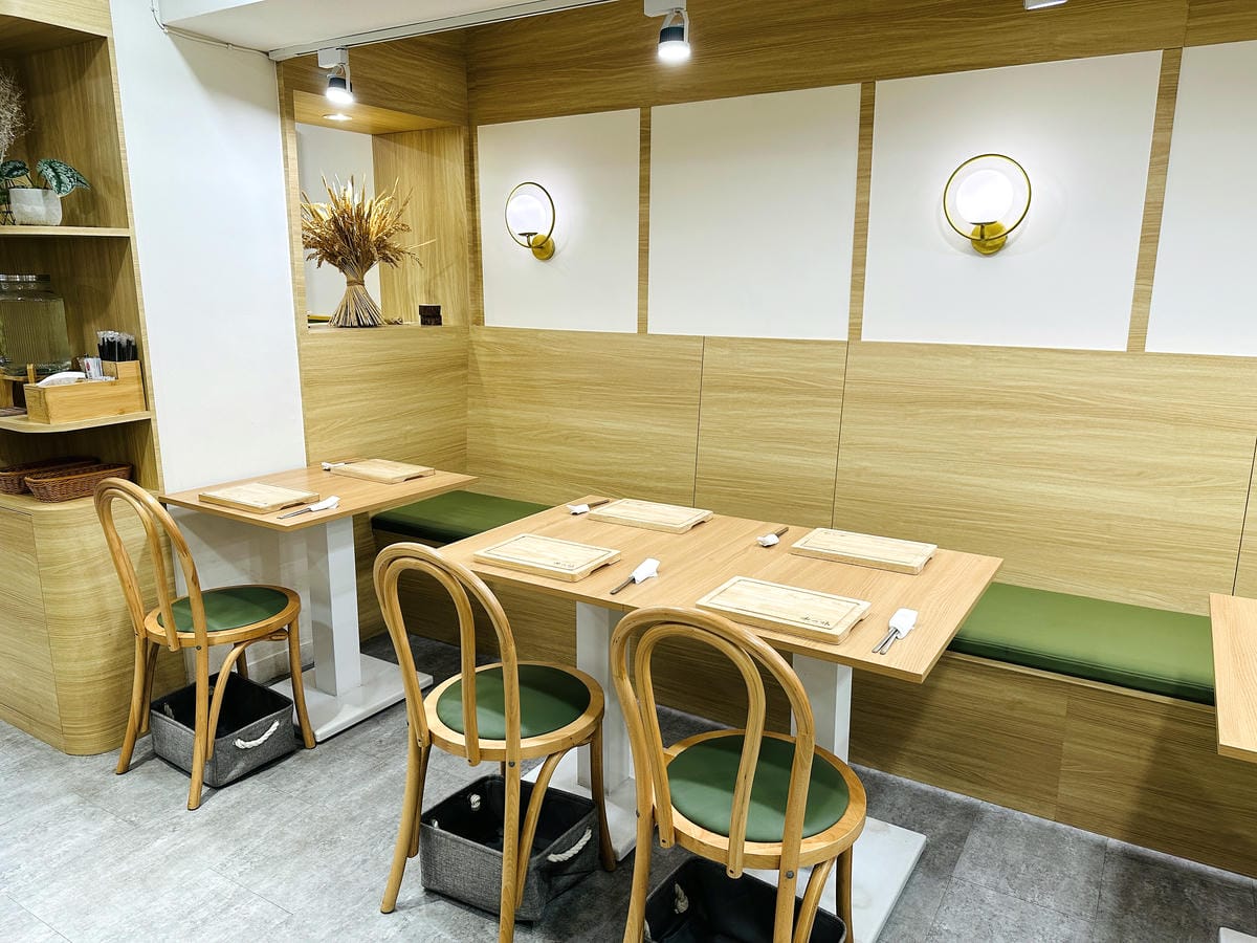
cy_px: 472
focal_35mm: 24
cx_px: 628
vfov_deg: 56.8
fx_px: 872
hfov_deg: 71.6
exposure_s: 1/120
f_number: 1.78
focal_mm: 6.86
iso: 100
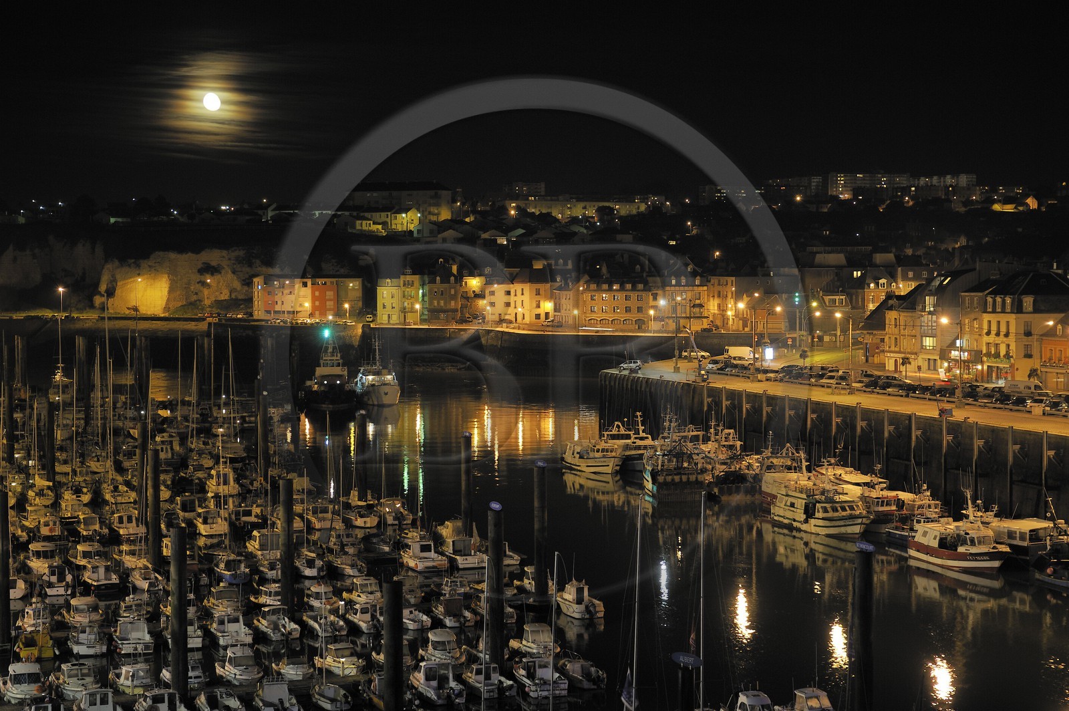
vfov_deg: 19.4
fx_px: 2077
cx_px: 534
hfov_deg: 28.9
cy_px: 356
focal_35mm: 70
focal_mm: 70
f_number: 5
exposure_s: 1
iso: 200
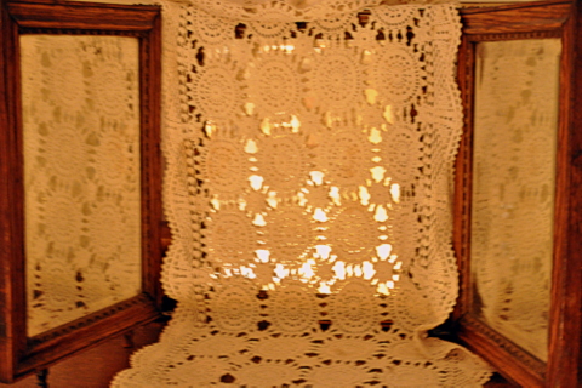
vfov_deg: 20.6
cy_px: 194
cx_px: 291
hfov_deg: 30.5
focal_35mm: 66
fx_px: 1067
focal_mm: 44
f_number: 5.6
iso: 2000
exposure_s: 1/2
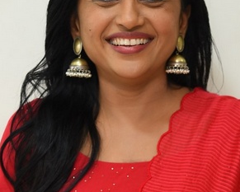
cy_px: 288
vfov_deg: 5.3
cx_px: 169
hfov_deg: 6.7
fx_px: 2053
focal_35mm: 289
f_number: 4.5
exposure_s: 1/80
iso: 500
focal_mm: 92
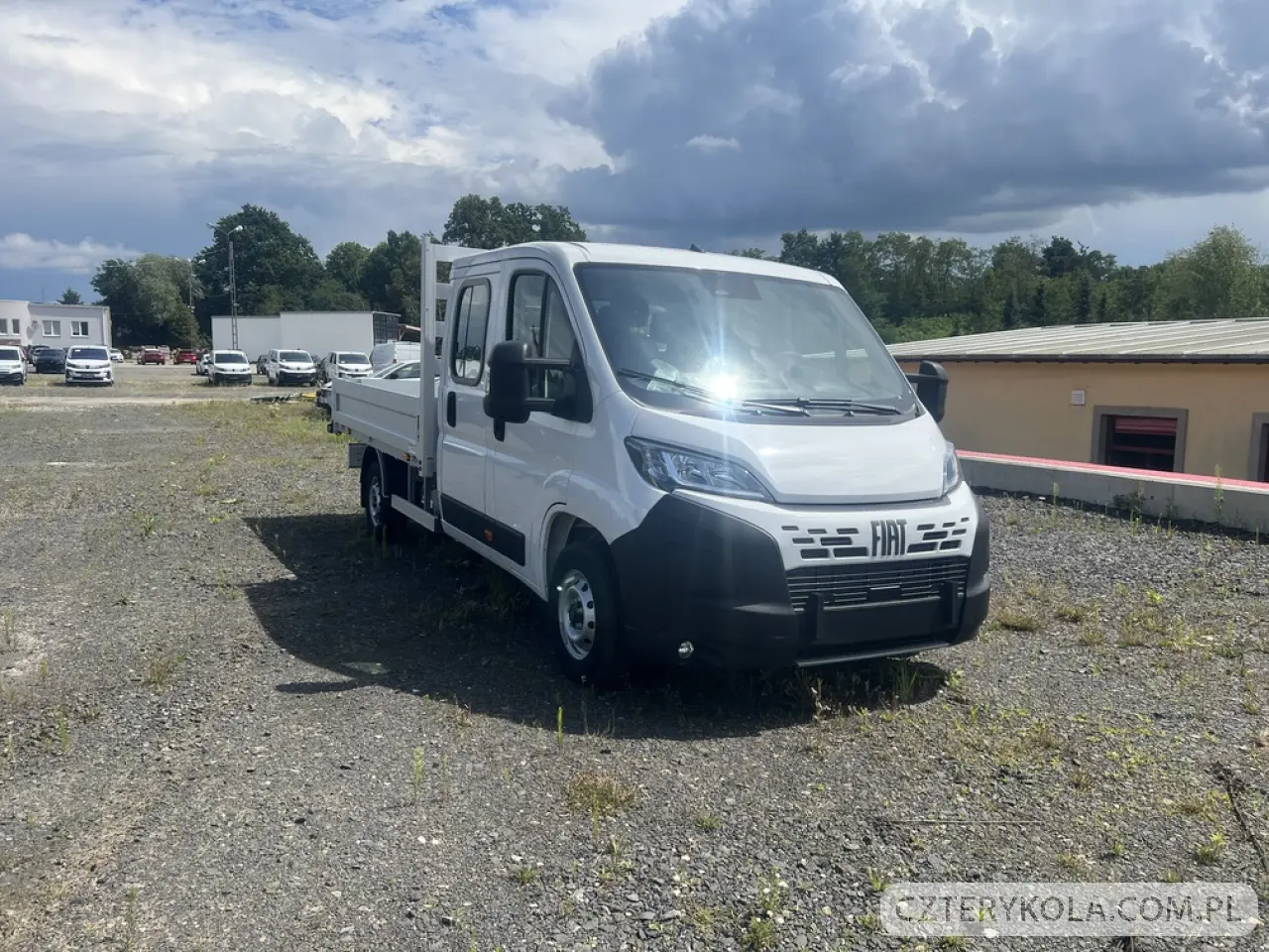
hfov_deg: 67.3
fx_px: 953
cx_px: 634
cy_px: 476
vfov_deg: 53.1
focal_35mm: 26
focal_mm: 5.7
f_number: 1.5
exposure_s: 1/4831
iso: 50
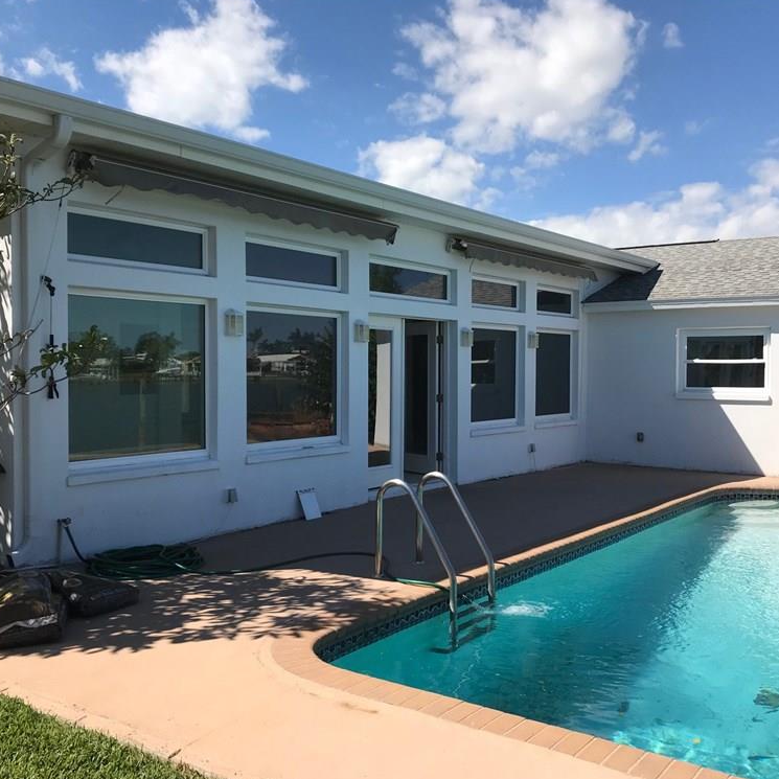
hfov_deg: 48.4
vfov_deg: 48.4
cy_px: 393
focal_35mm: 34
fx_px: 866
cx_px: 402
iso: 20
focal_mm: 3.99
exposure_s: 1/2994
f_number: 1.8
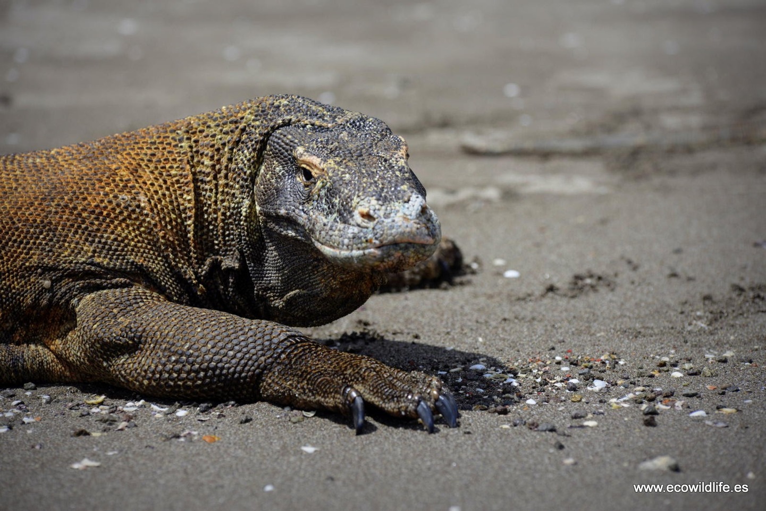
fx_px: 4257
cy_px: 256
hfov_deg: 10.3
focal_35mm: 200
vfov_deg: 6.9
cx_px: 383
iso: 200
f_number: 4.5
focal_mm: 200
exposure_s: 1/1250
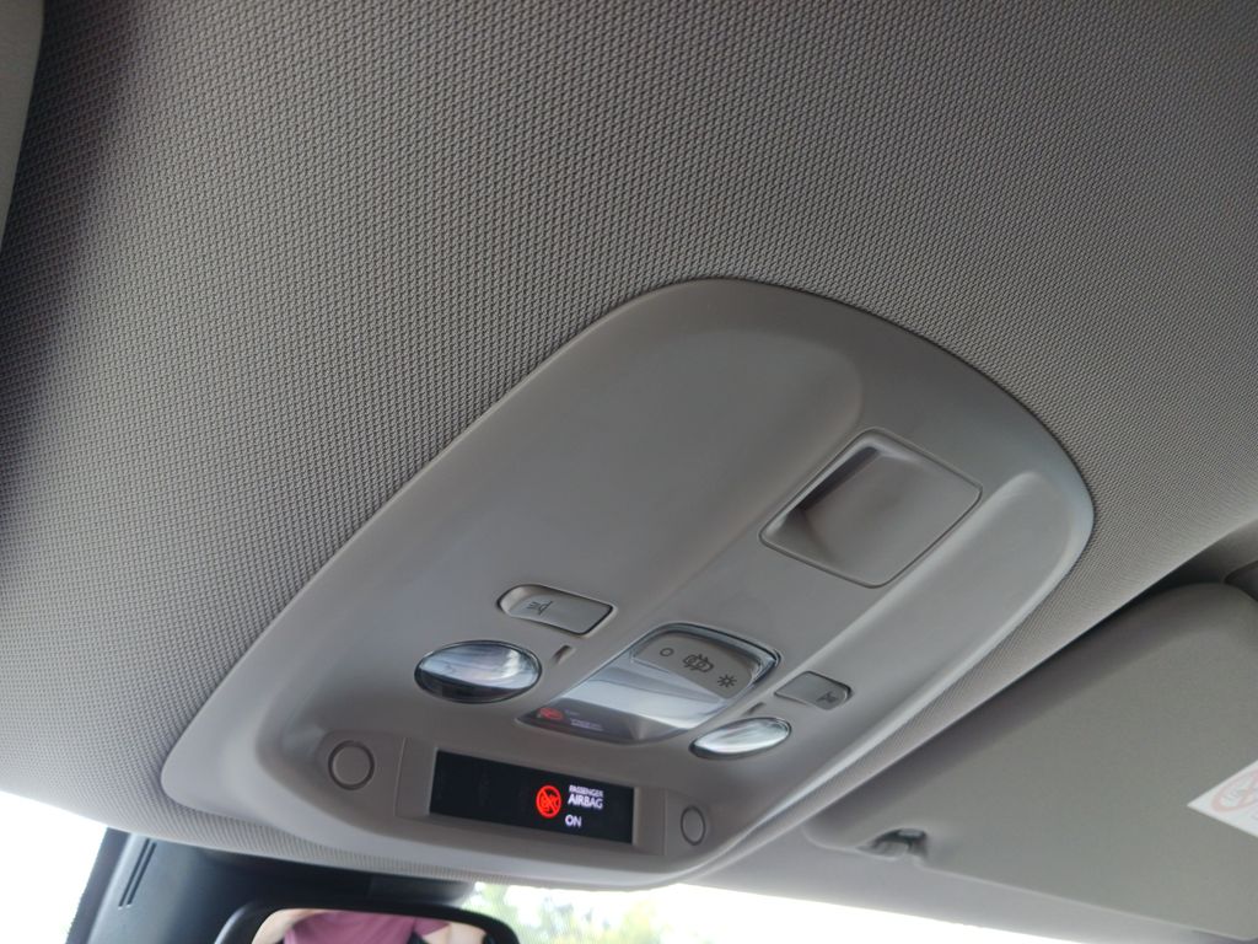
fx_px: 981
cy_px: 472
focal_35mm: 27
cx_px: 629
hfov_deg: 65.3
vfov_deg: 51.4
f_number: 1.8
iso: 80
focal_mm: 4
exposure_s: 1/50
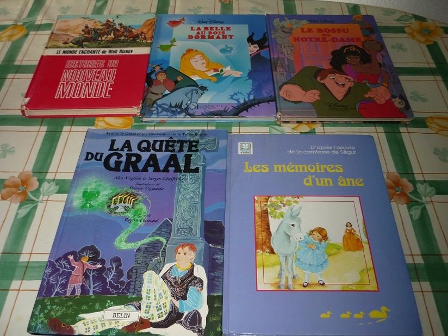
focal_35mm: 33
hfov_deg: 55.4
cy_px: 168
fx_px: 427
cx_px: 224
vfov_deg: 42.9
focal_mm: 5.5
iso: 100
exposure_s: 1/30
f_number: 2.8
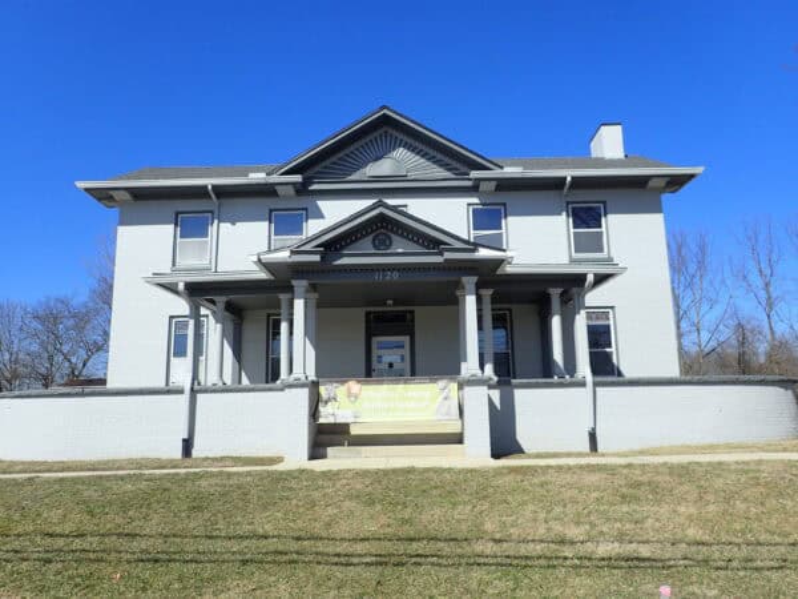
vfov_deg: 54.9
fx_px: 576
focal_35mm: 25
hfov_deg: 69.4
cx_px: 399
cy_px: 300
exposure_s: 1/200
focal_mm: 4.5
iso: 100
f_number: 8
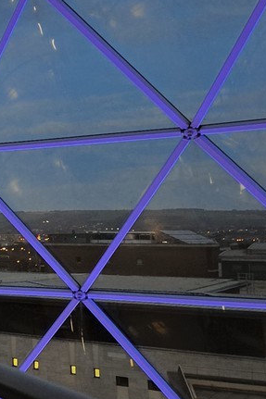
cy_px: 190
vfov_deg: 38.2
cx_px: -457
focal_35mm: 52
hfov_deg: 13.0
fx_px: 577
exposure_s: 1/15
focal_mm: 14
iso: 800
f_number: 5.6
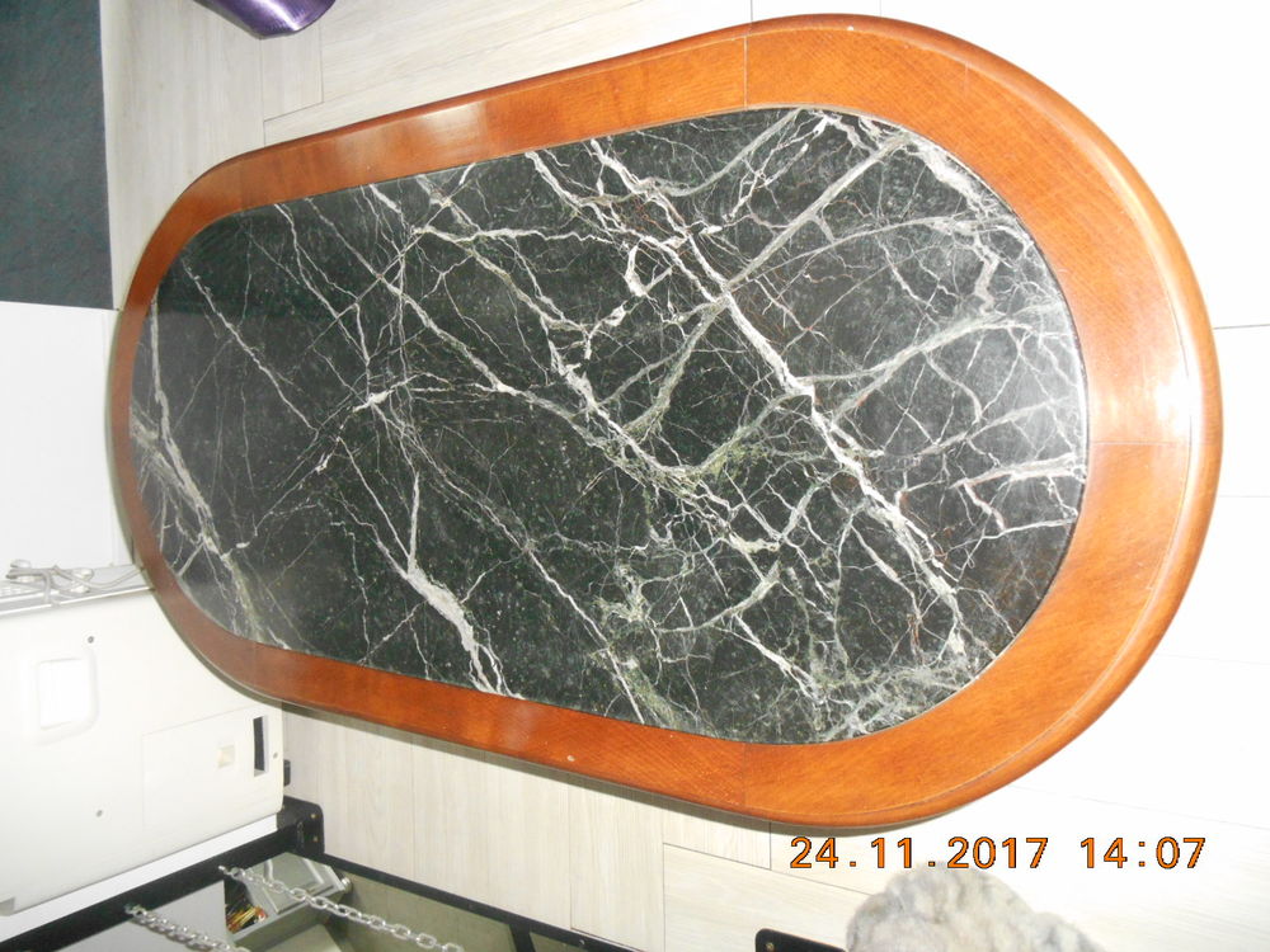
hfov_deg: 67.3
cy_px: 476
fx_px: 954
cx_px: 635
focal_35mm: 26
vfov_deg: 53.1
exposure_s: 1/25
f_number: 3.4
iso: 500
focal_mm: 4.7
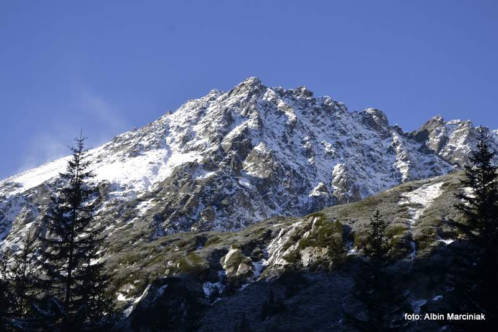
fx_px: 1079
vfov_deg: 17.5
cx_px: 249
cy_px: 166
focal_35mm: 78
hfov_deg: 26.0
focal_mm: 52
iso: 100
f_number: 7.1
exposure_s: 1/200
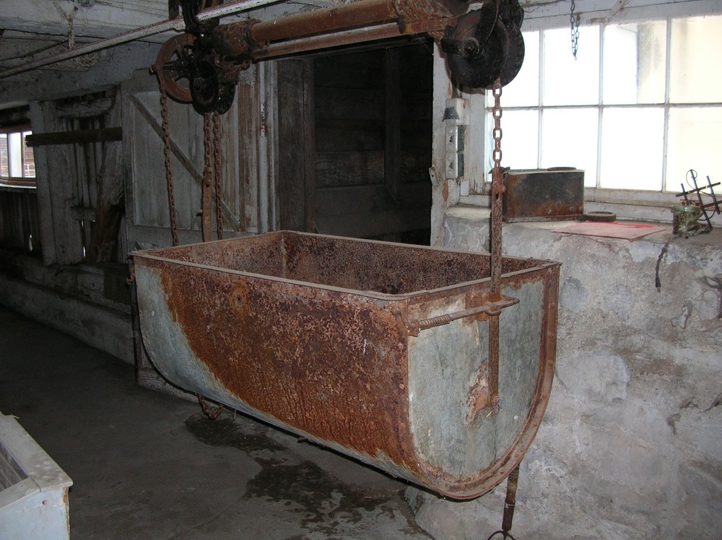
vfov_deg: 40.6
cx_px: 361
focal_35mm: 35
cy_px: 270
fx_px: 729
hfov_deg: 52.7
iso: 86
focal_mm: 5.8
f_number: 2.8
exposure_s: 1/60.1
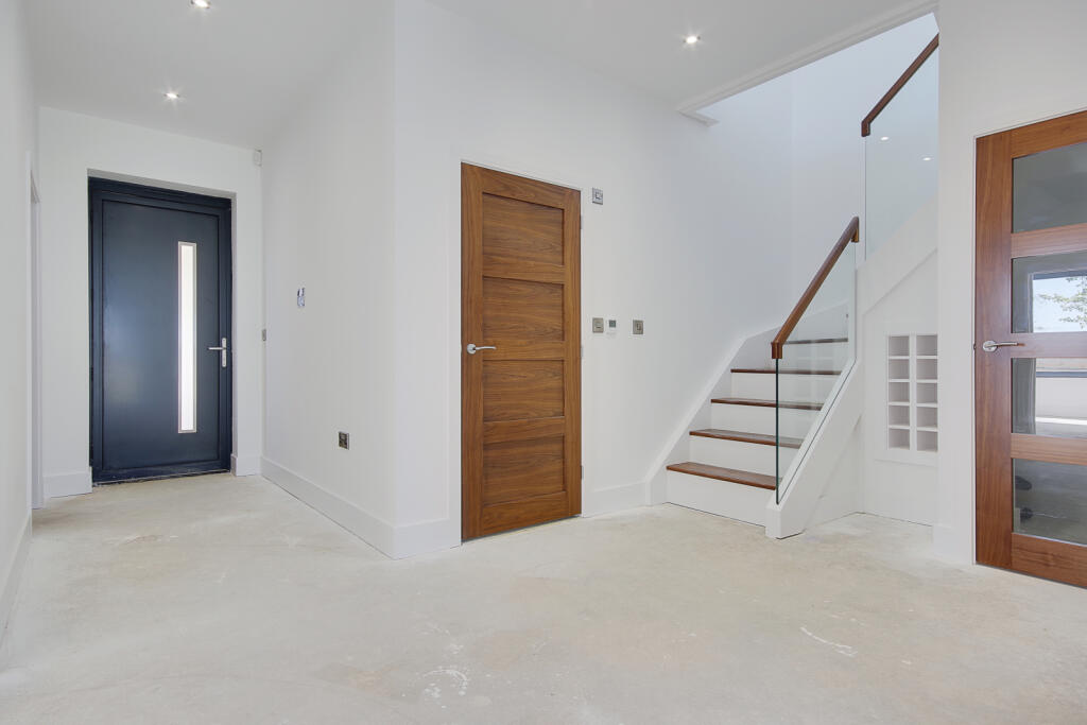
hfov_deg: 86.9
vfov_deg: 64.6
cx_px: 544
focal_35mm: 19
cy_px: 362
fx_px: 574
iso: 100
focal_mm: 13
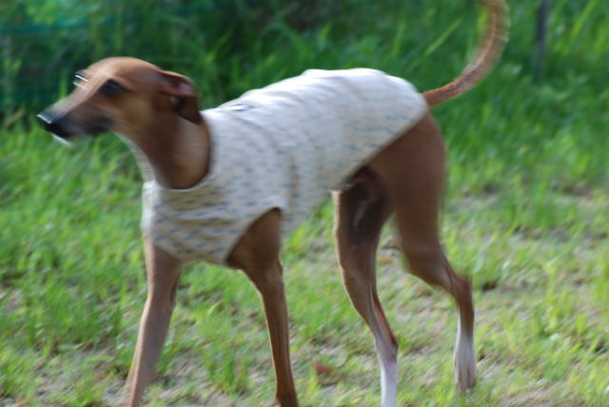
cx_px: 304
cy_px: 204
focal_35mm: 450
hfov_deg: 4.6
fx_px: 7619
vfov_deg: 3.1
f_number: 10
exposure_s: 1/20
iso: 125
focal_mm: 300
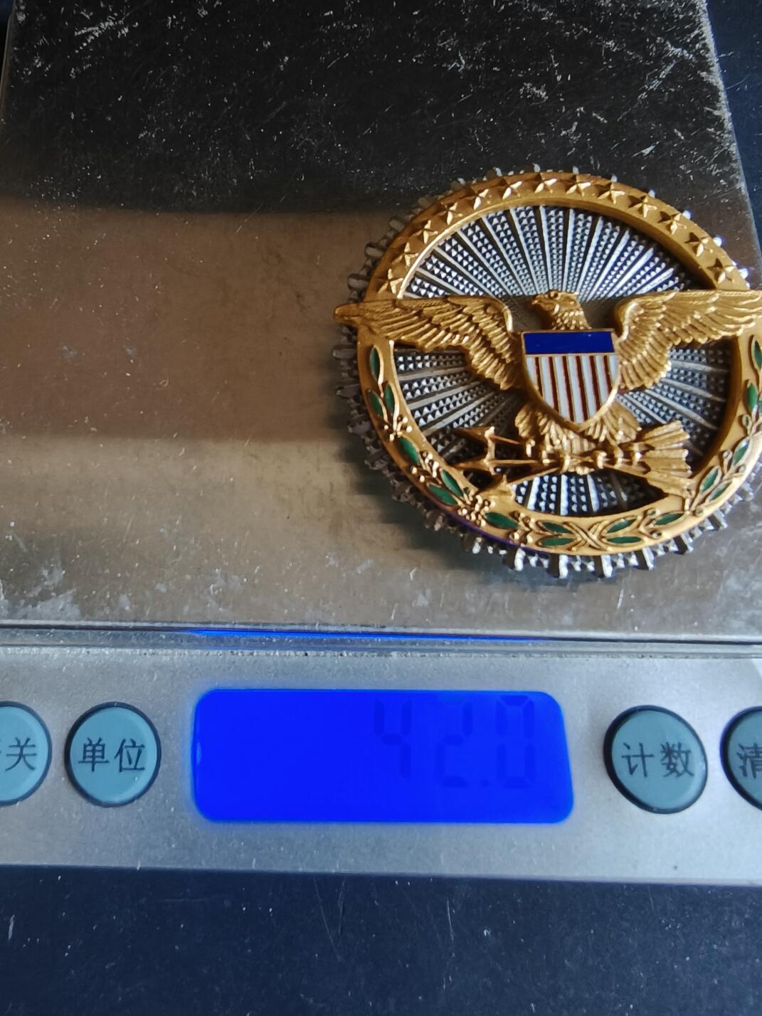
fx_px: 851
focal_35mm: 29
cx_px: 423
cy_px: 633
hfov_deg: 48.1
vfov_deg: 60.9
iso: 2000
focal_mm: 2.32
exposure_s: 1/21.1
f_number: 2
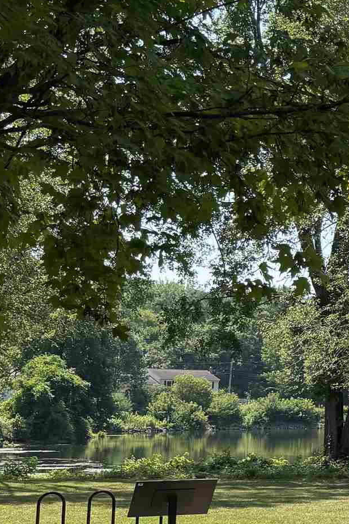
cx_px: 710
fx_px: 1207
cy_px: 275
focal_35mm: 83
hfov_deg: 13.8
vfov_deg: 24.5
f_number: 1.78
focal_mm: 6.76
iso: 80
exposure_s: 1/1923
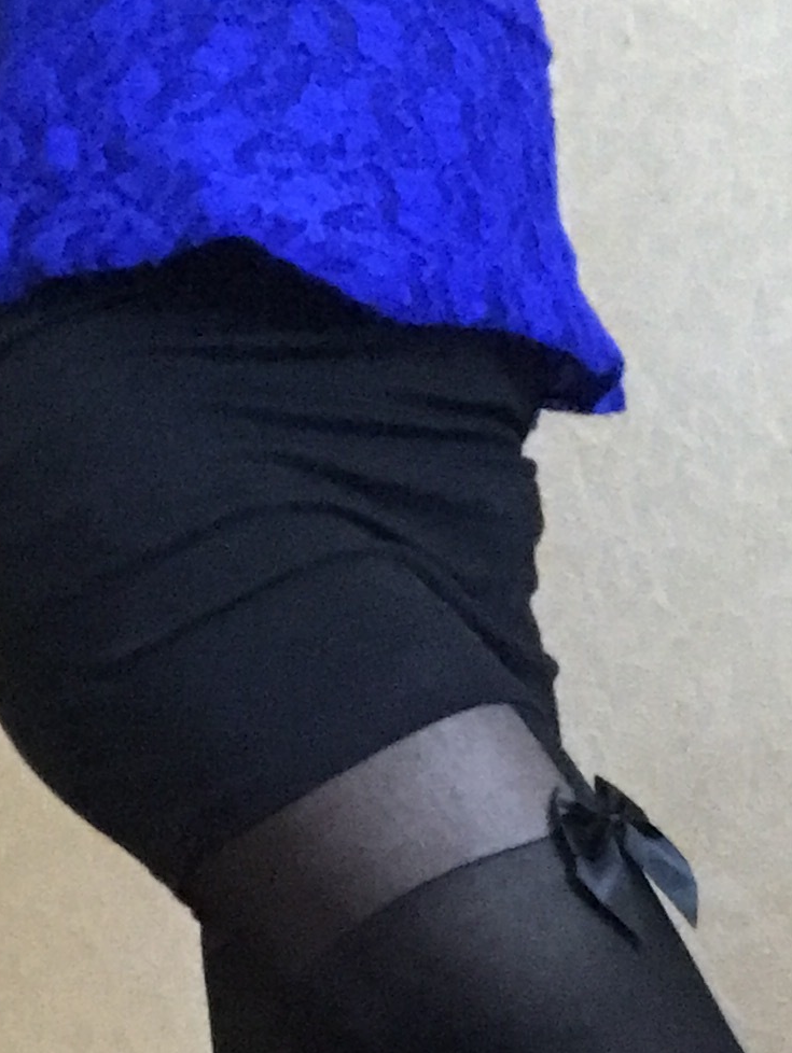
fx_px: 3077
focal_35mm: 101
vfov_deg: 18.5
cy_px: 1227
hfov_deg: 14.6
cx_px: 574
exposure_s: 1/17
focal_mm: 2.87
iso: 500
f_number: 2.2
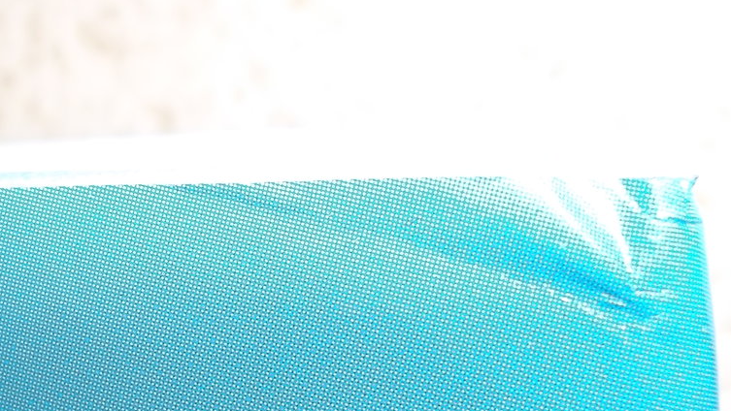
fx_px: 1047
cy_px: 266
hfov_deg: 38.2
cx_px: 274
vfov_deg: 22.2
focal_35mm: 54
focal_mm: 4.1
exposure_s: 1/15
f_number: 3.3
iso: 100
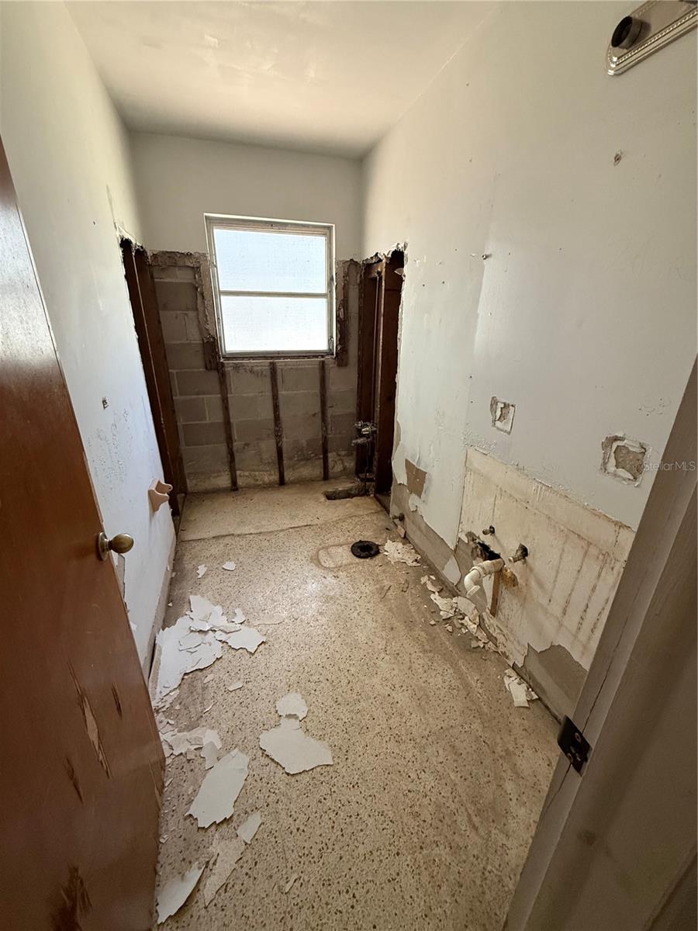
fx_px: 376
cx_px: 349
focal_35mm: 14
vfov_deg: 102.1
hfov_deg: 85.7
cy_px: 466
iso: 400
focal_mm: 2.22
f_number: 2.2
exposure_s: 1/60
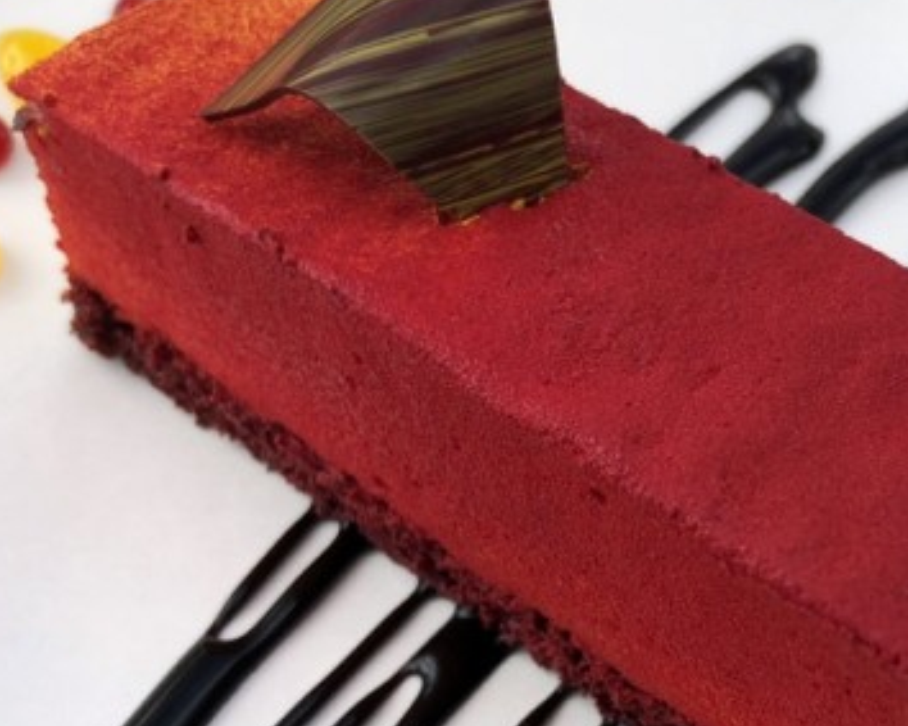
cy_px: 512
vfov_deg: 27.8
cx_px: 680
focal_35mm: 54
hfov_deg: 34.0
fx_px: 1451
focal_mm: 3.99
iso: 20
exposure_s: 1/607
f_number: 1.8
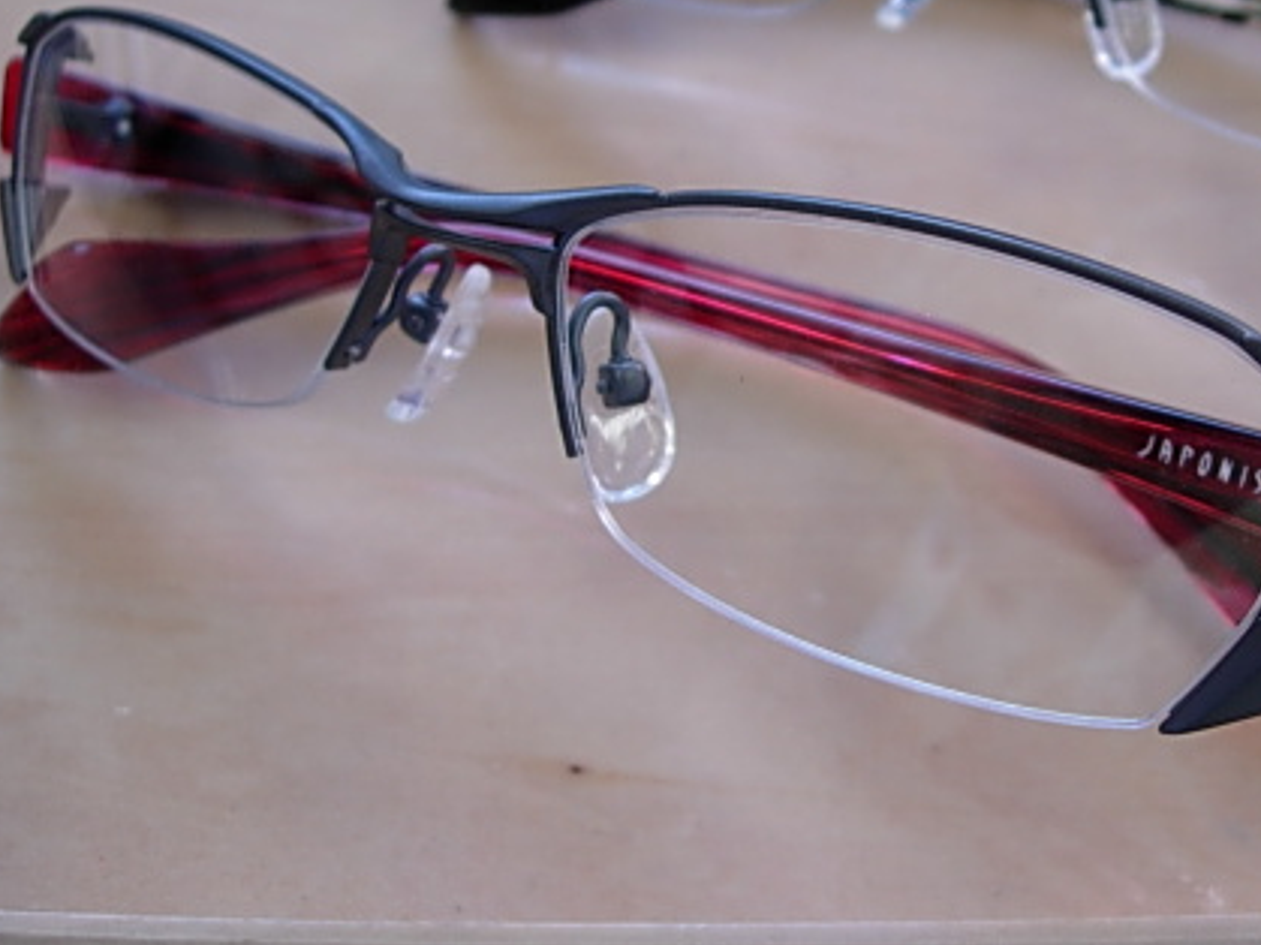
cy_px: 346
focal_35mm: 58
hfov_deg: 32.7
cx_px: 918
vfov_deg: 25.1
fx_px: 2112
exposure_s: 1/40.3
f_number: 2.8
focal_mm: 7.8
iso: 64
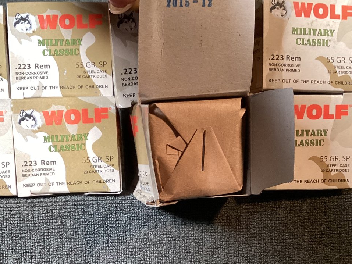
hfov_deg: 38.6
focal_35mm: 49
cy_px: 202
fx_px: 498
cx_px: 124
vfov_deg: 29.2
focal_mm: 3.3
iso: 160
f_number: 2.4
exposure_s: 1/50
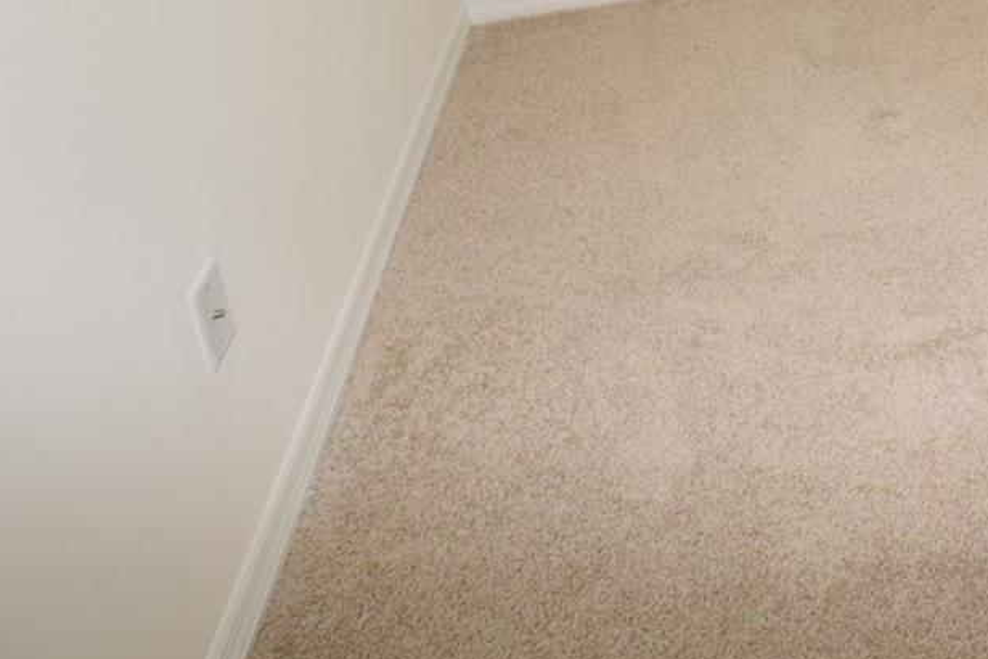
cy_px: -185
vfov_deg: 28.4
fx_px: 1070
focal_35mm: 39
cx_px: 1256
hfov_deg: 35.5
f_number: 5.6
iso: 800
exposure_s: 1/125
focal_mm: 10
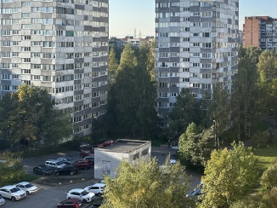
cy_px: 39
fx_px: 368
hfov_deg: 38.4
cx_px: 251
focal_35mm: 46
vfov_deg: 30.6
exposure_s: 1/1321
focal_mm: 6.86
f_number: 1.78
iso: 80
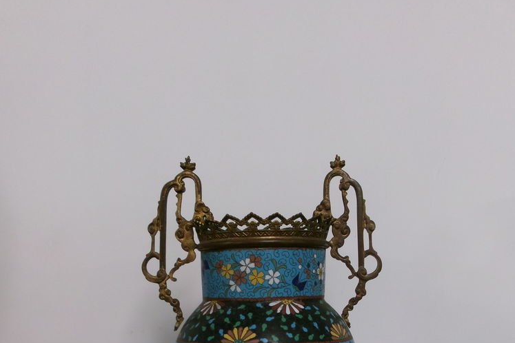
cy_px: 326
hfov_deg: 49.6
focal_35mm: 39
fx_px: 558
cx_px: 258
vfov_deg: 32.1
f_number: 3.9
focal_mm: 5.1
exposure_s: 1/34
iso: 289
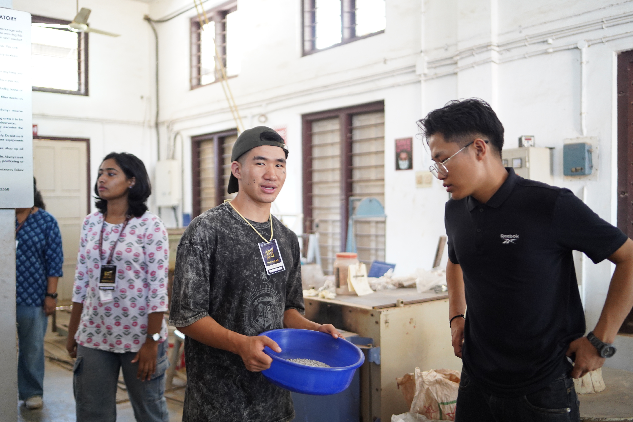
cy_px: 211
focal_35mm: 35
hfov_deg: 54.4
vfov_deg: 37.9
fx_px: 615
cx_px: 316
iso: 1600
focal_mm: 35
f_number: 1.8
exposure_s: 1/100
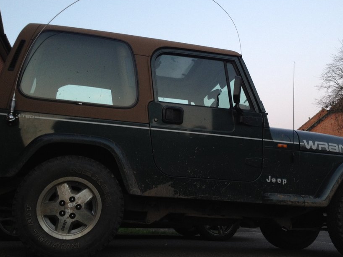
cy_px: 132
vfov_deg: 32.2
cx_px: 200
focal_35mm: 45
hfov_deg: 41.9
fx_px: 446
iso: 100
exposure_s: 1/20
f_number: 2.4
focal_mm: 4.28
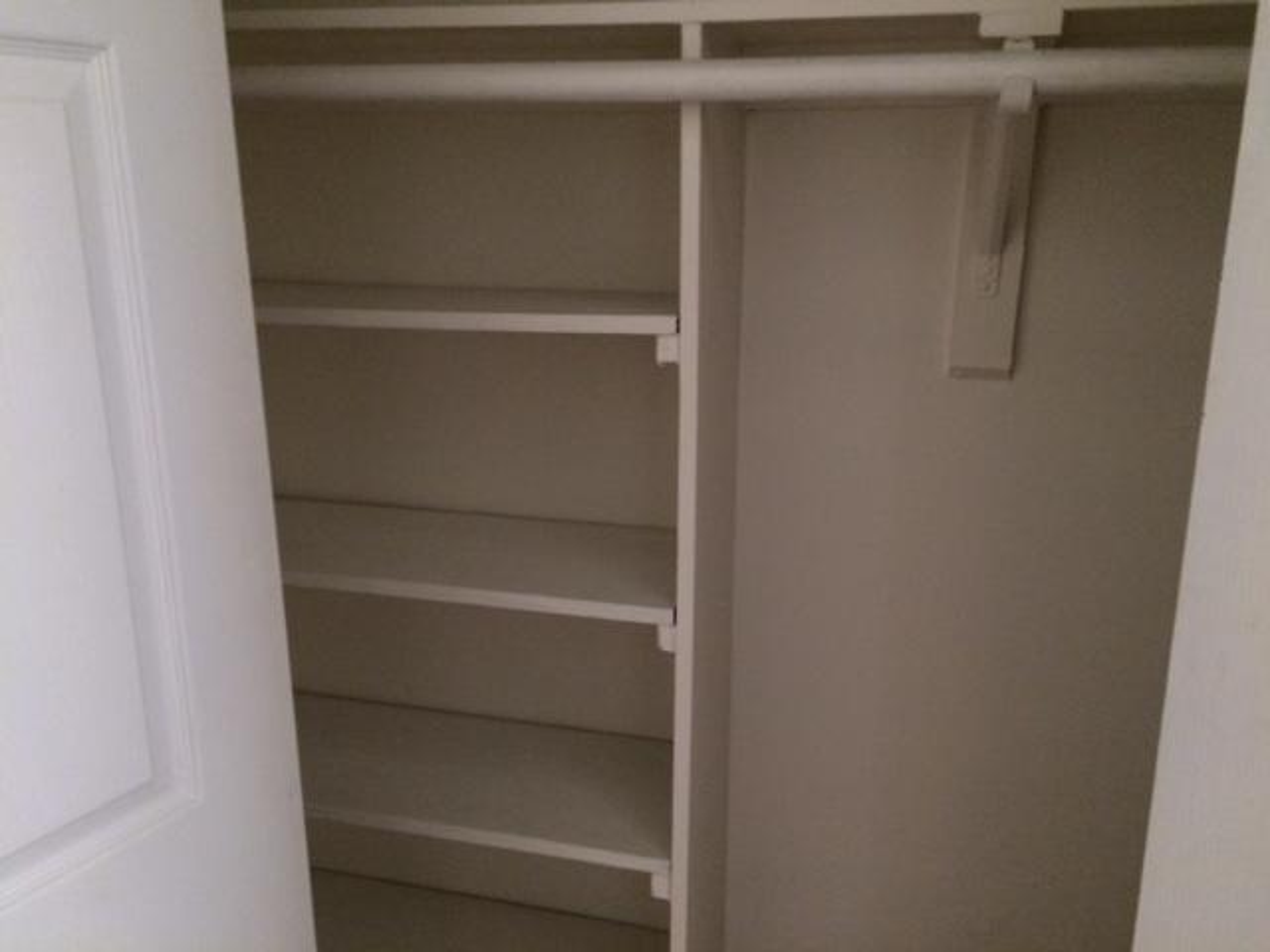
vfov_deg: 48.2
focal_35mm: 29
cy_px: 476
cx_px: 635
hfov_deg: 61.7
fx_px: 1064
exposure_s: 1/15
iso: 320
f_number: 2.2
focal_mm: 4.15
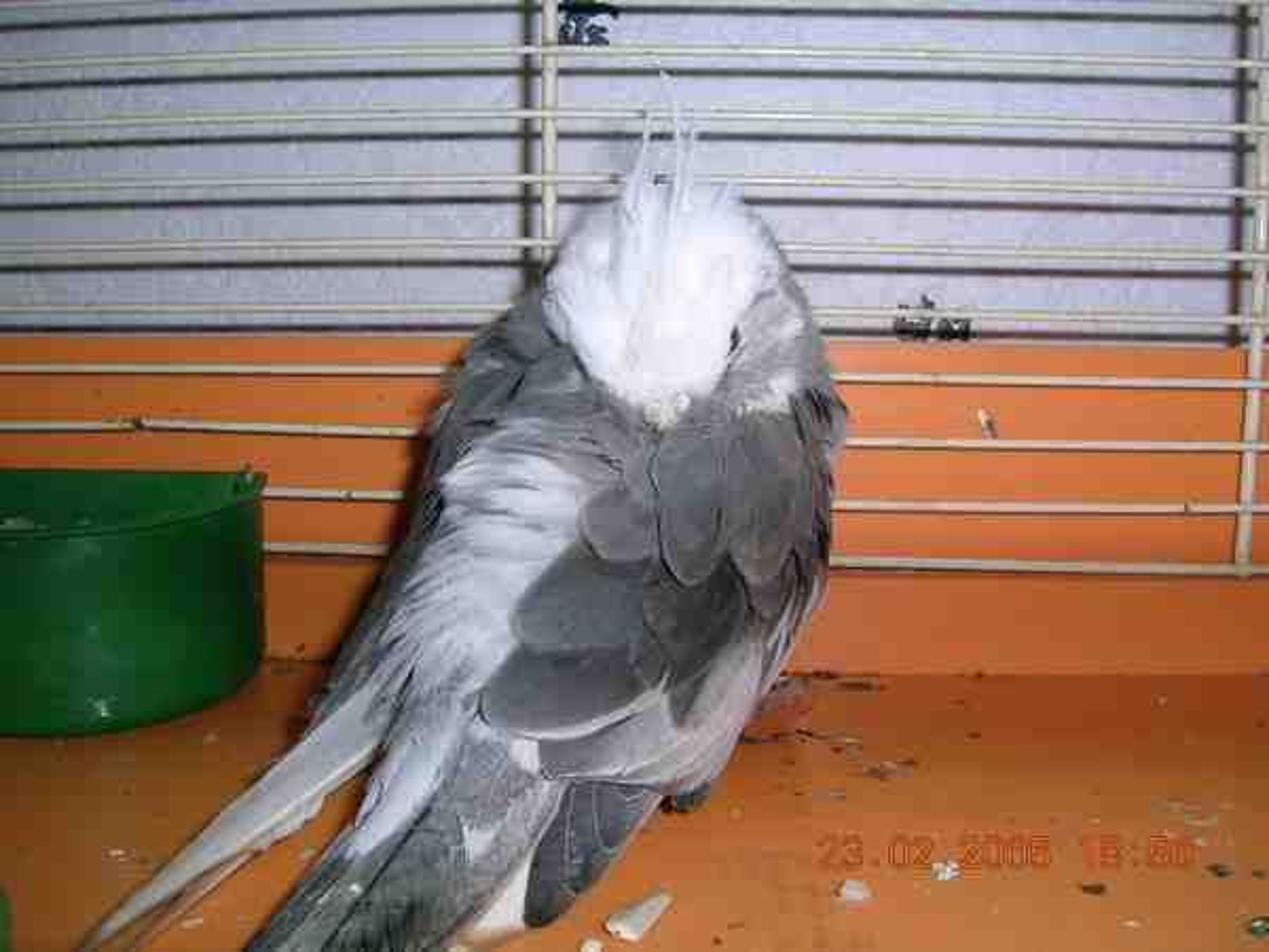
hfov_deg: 52.6
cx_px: 634
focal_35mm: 35
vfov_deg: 40.7
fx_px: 1283
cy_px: 476
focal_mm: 5.4
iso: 50
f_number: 4.8
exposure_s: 1/60.1
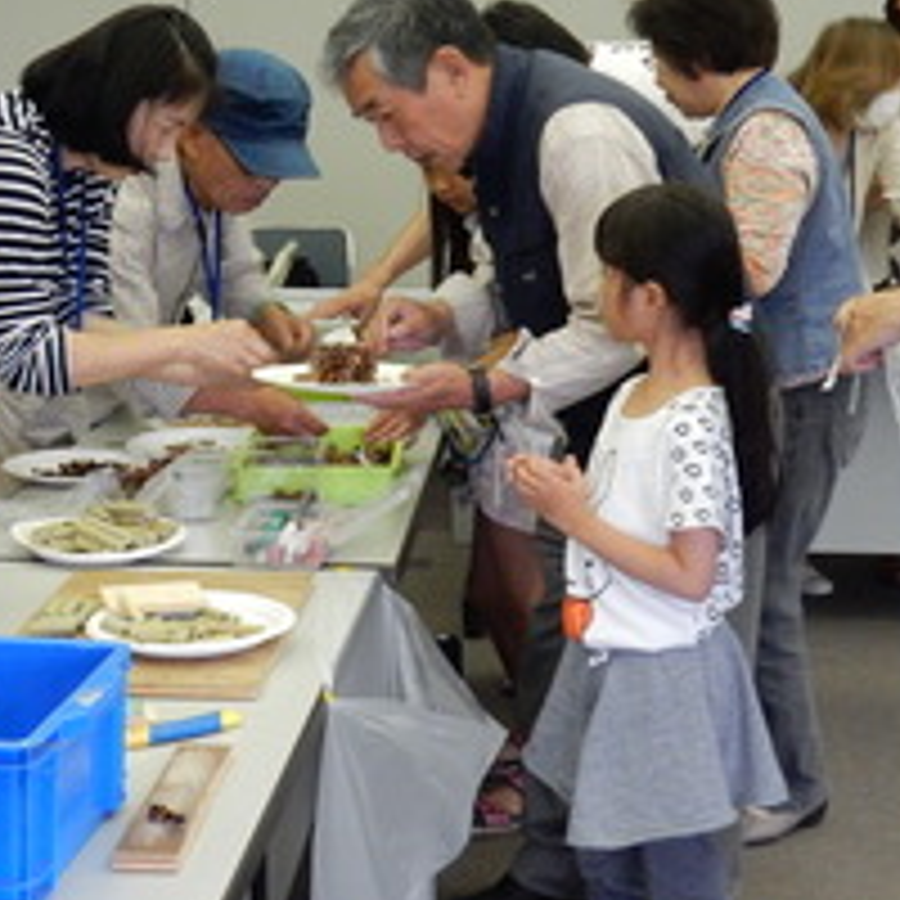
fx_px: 2236
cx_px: 400
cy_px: 238
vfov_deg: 22.6
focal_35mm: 76
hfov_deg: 22.8
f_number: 4.2
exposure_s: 1/20
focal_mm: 7.6
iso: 400
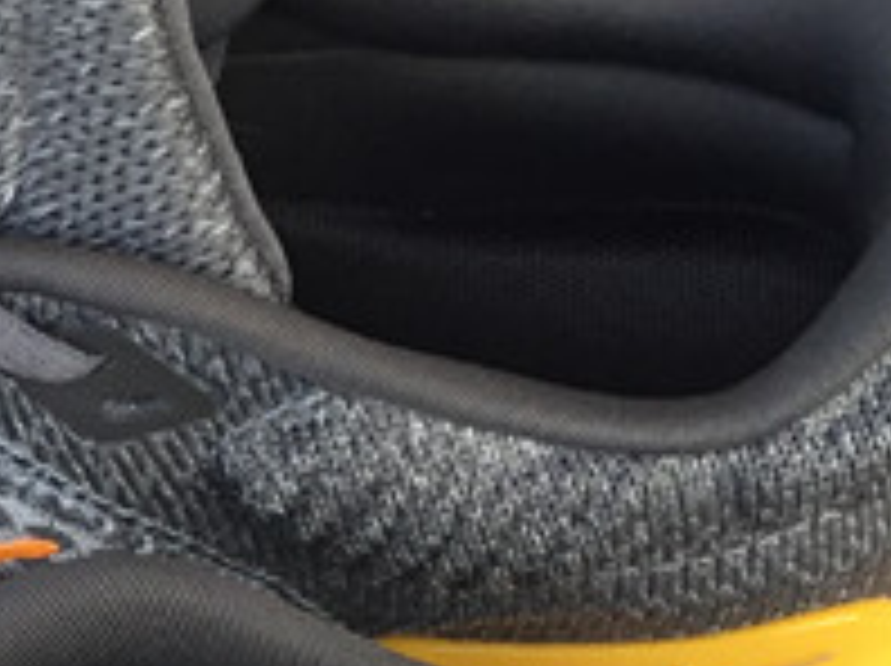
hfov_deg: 13.6
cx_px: -158
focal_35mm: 141
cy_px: 632
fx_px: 3625
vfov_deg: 10.4
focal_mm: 3.3
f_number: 2.4
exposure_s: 1/100
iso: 40
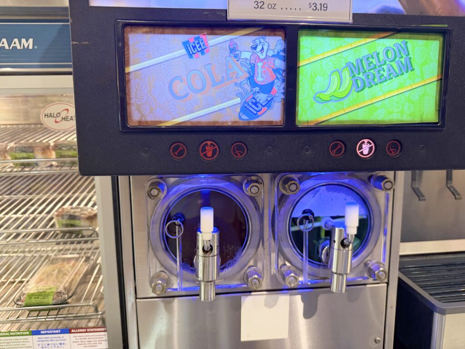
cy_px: 174
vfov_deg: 56.8
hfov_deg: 71.6
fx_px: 322
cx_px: 232
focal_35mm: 24
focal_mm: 6.76
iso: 320
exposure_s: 1/60
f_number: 1.78
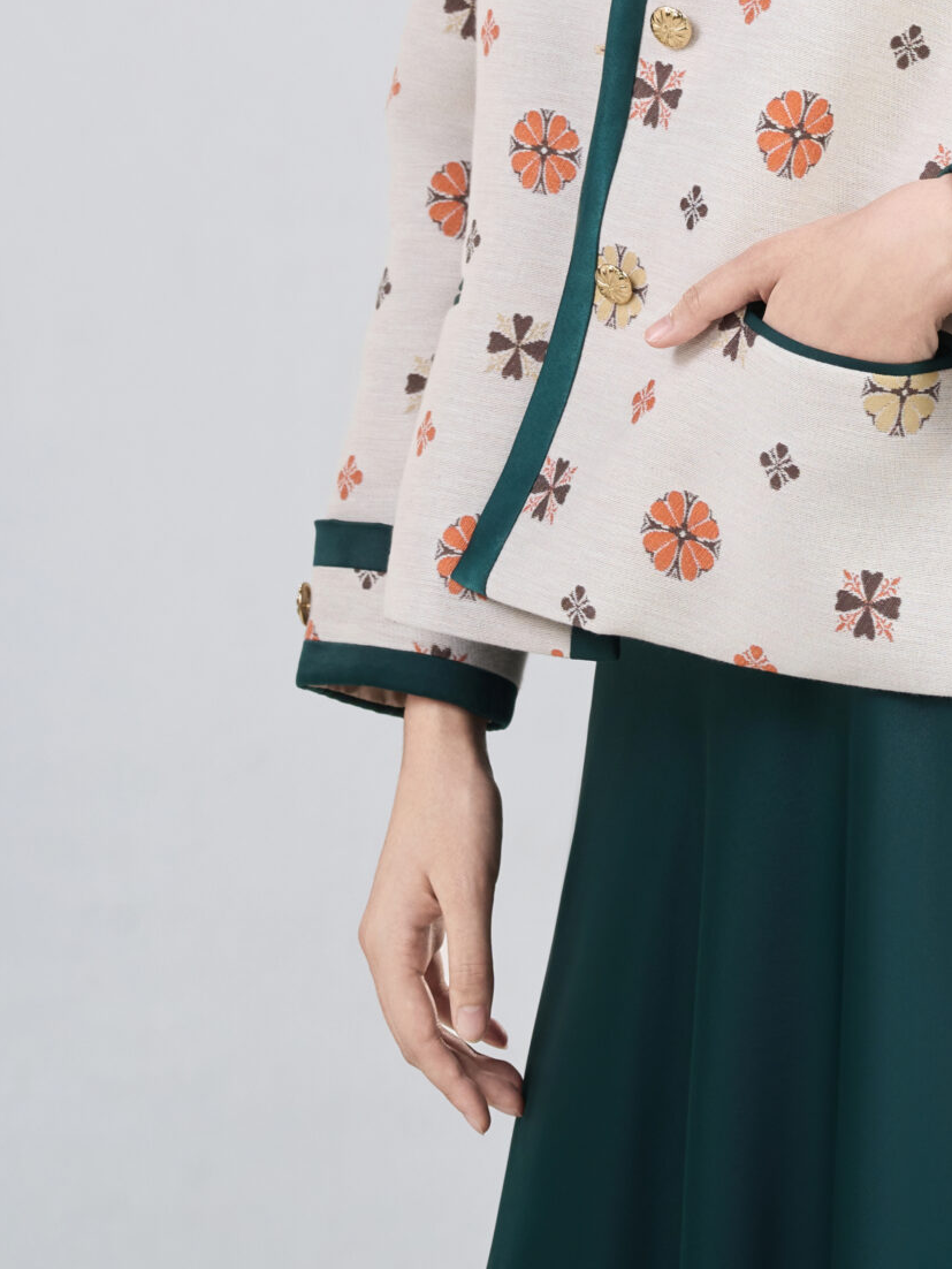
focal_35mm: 259
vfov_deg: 7.6
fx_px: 9494
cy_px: -131
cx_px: 860
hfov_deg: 5.7
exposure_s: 1/160
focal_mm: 116
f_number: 8
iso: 640
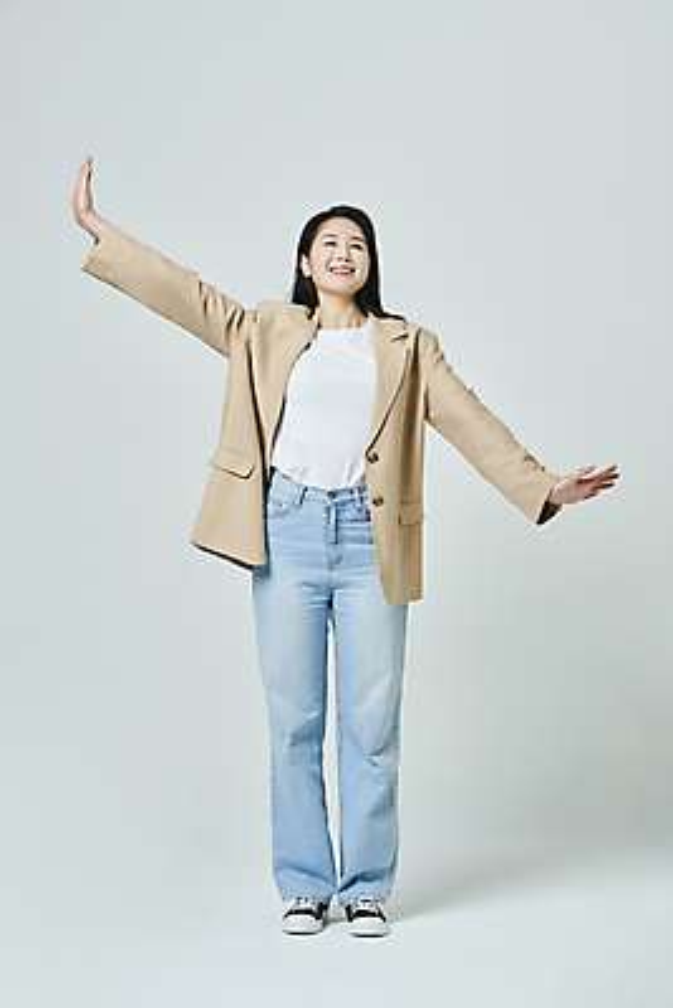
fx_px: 1961
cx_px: 336
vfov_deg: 28.8
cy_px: 504
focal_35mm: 70
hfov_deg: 19.5
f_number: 11
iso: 100
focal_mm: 70
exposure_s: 1/125
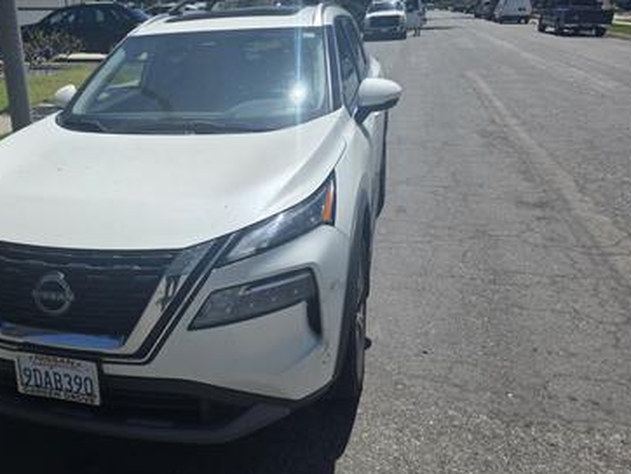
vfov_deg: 44.0
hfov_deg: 55.4
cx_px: 204
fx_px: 584
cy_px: 186
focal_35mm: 32
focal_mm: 6.3
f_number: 1.7
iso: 64
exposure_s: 1/7944
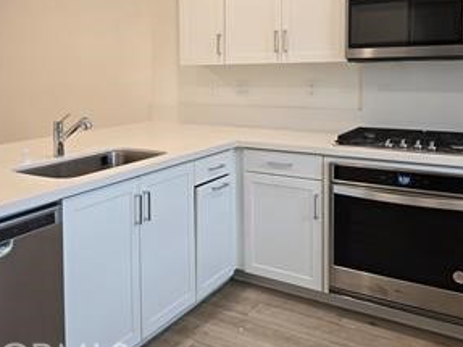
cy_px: 109
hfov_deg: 51.0
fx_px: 481
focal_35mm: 36
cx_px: 186
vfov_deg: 39.1
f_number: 1.7
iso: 200
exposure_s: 1/120
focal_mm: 6.3
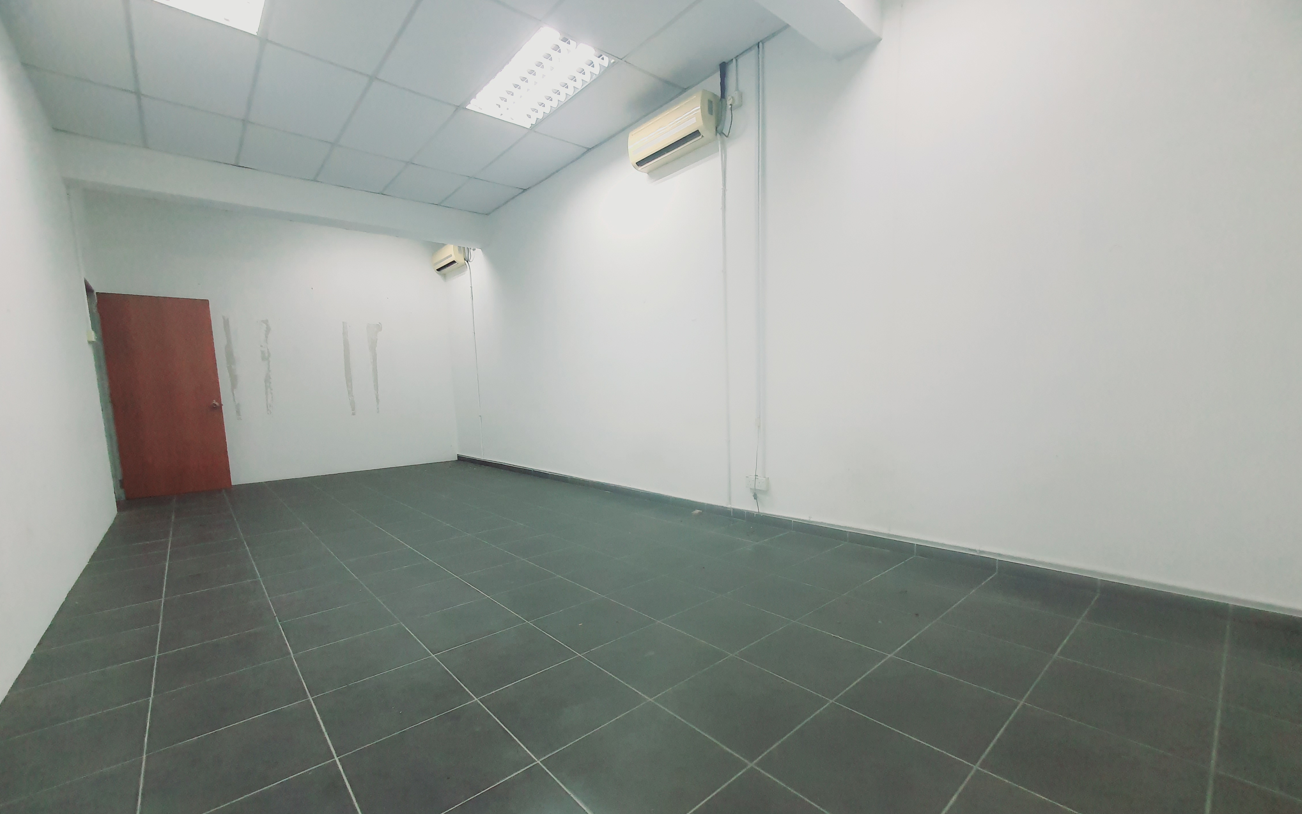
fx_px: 497
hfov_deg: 105.3
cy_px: 450
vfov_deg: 78.4
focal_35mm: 14
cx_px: 649
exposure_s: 1/50
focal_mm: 1.8
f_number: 2.2
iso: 250
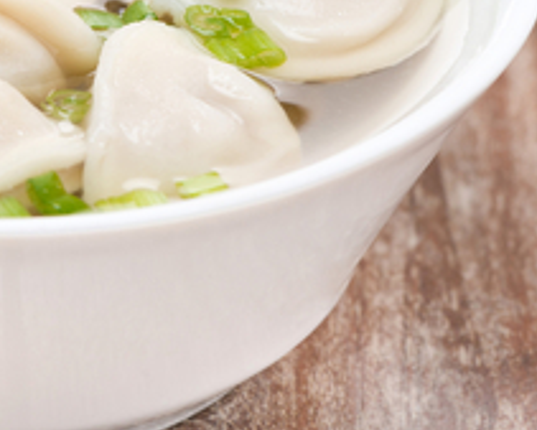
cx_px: 41
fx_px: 4452
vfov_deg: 5.5
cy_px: -31
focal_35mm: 280
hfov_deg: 6.9
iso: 125
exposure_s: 1/125
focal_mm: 105
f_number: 13
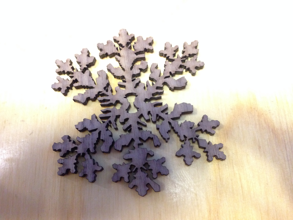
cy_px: 110
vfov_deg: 42.9
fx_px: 279
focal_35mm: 33
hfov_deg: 55.4
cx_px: 146
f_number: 2.4
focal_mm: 4.12
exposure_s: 1/17
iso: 400
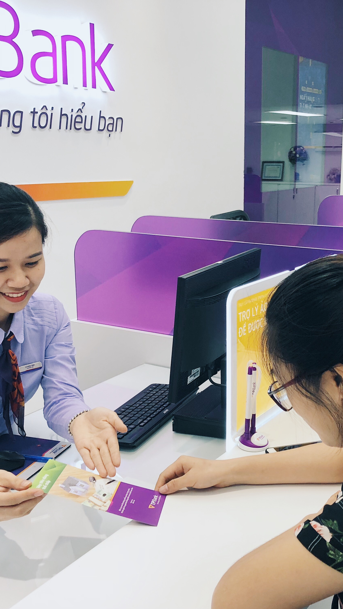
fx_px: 663
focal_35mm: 41
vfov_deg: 49.4
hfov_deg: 28.9
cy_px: 303
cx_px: 210
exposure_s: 1/33
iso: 25
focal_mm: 4
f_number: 1.8
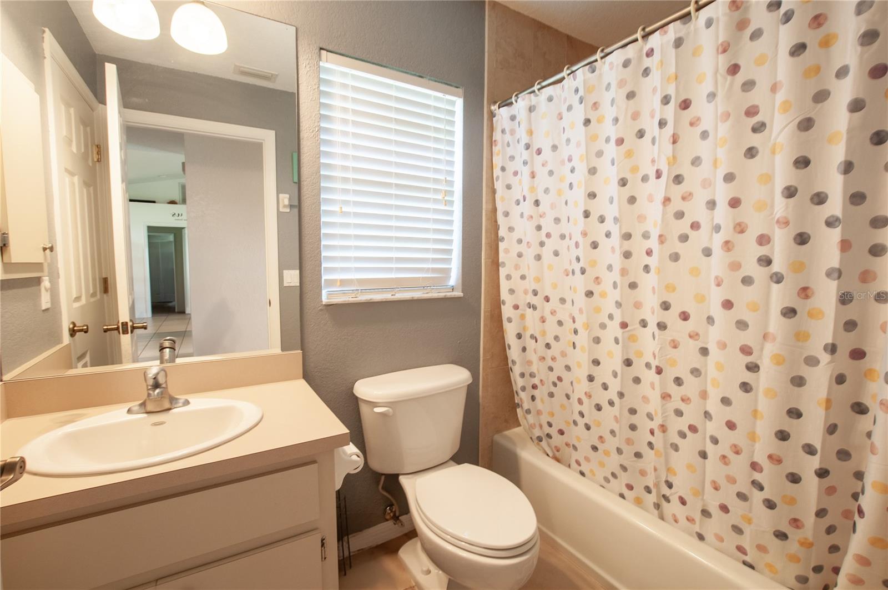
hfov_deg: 100.5
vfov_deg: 77.2
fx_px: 369
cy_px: 295
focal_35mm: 15
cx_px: 444
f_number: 9
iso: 400
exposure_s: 1/20
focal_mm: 10
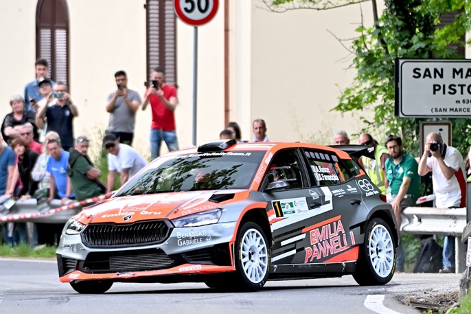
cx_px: 227
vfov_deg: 2.1
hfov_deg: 3.1
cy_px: 142
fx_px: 8750
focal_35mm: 669
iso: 1600
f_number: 4
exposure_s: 1/1600
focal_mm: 340
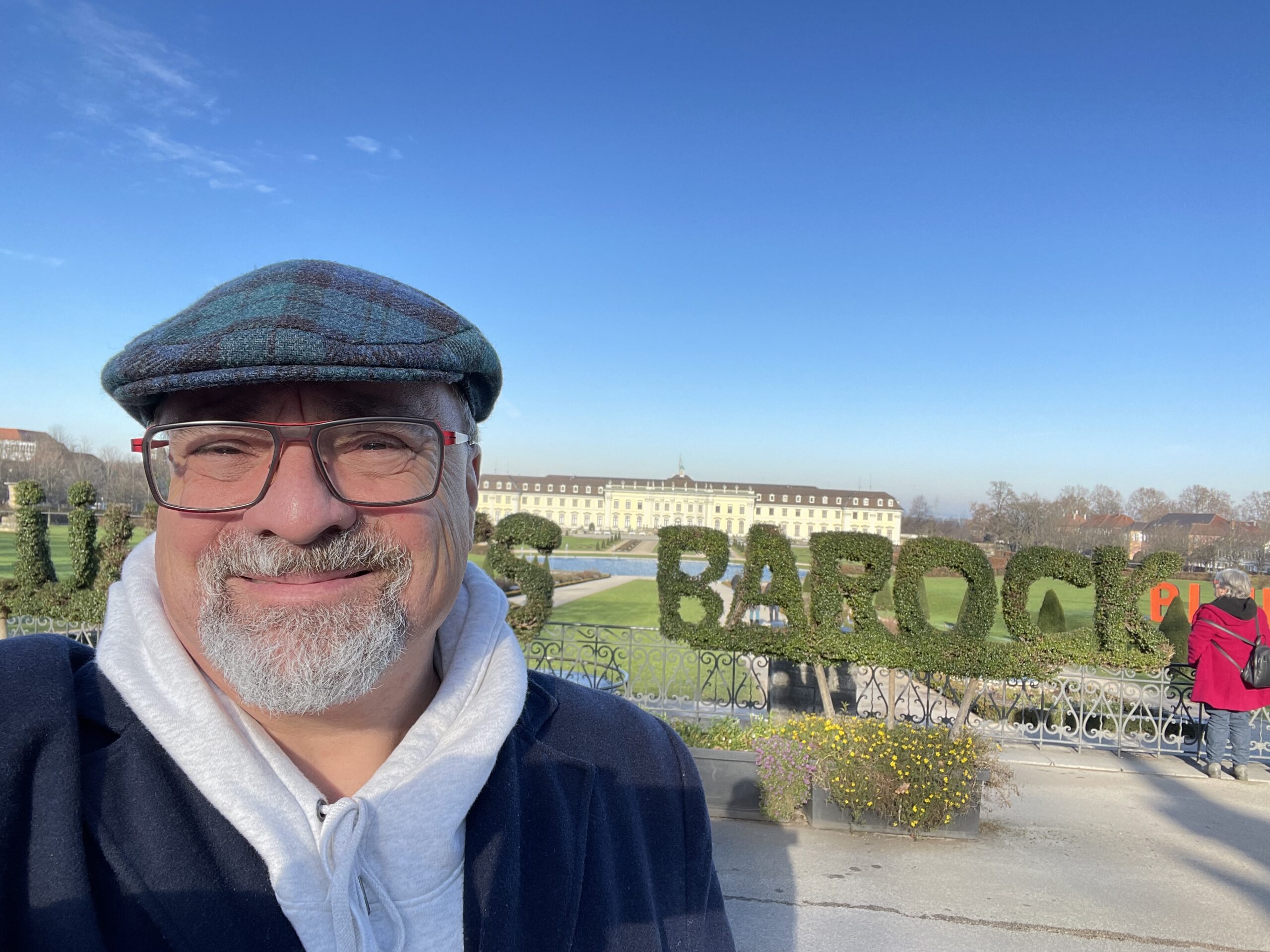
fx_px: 844
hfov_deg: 73.9
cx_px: 635
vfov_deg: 58.9
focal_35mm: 23
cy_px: 476
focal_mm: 2.71
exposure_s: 1/316
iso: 25
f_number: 2.2
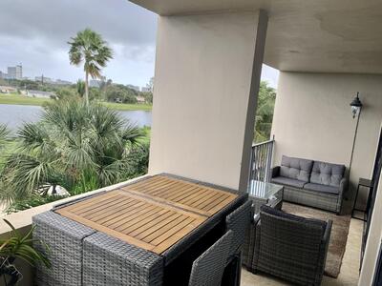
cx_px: 191
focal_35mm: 26
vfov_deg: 53.1
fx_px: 287
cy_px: 143
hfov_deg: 67.3
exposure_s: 1/122
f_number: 1.8
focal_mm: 4.25
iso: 32
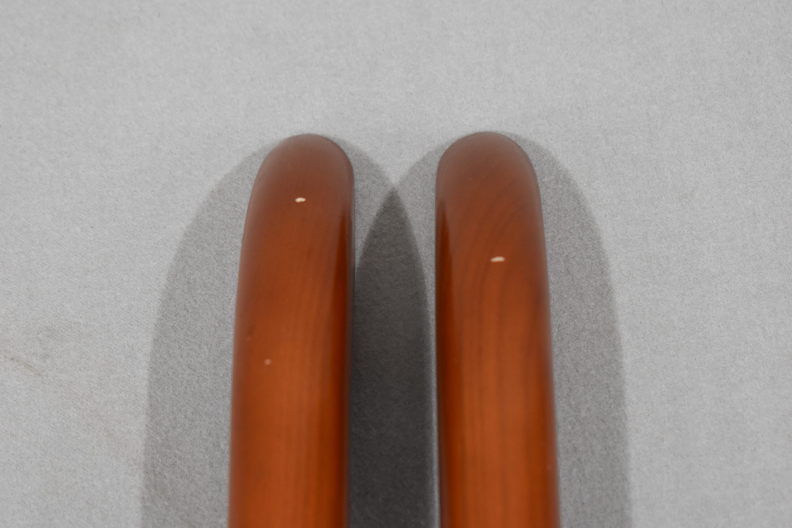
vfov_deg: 16.6
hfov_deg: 24.6
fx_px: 1815
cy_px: 264
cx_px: 396
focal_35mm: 82
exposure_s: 1/125
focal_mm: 55
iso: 900
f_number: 5.6
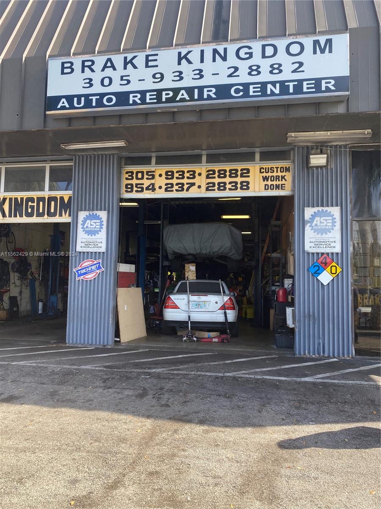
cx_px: 190
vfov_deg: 67.3
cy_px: 254
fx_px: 382
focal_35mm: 26
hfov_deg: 53.1
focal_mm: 4.25
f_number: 1.8
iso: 32
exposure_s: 1/485
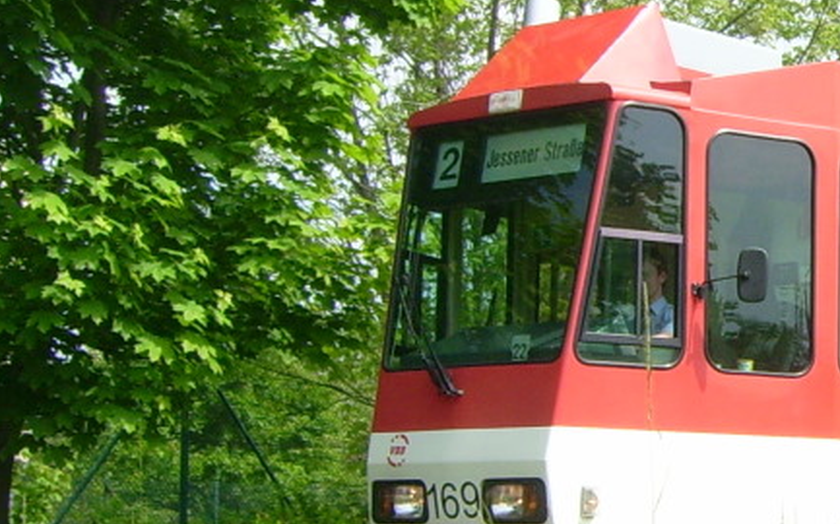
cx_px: 1008
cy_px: 273
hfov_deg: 19.9
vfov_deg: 13.3
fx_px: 2242
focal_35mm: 98
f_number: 5.8
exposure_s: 1/250
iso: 50
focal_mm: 5.95
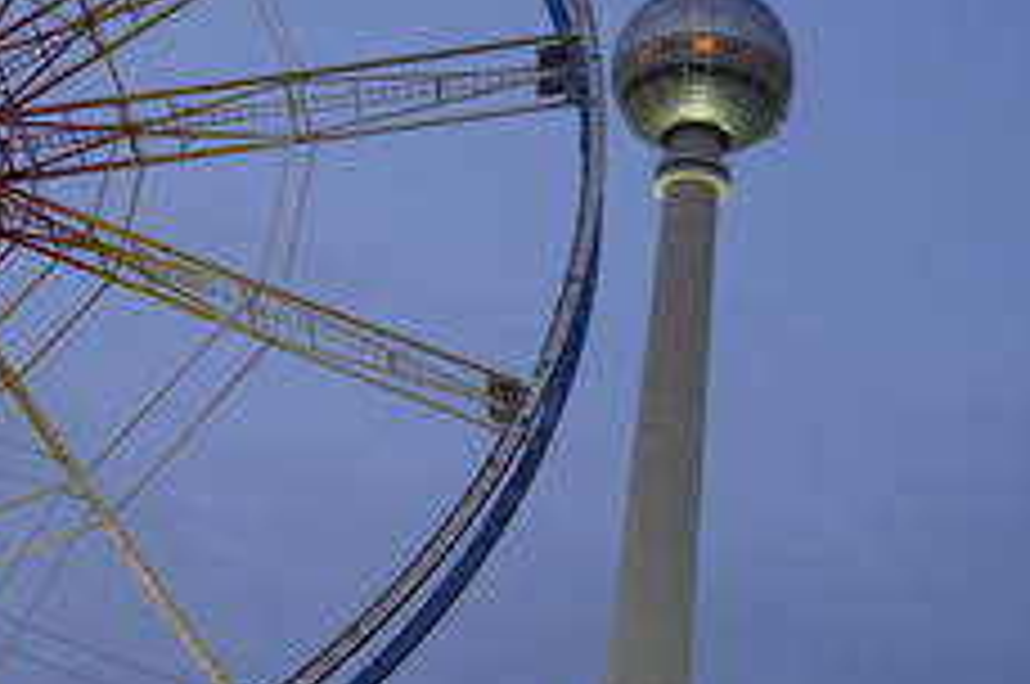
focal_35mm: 69
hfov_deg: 28.2
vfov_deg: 19.6
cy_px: 234
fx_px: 1971
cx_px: 110
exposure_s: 1/13
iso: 1250
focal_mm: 35
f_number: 7.1
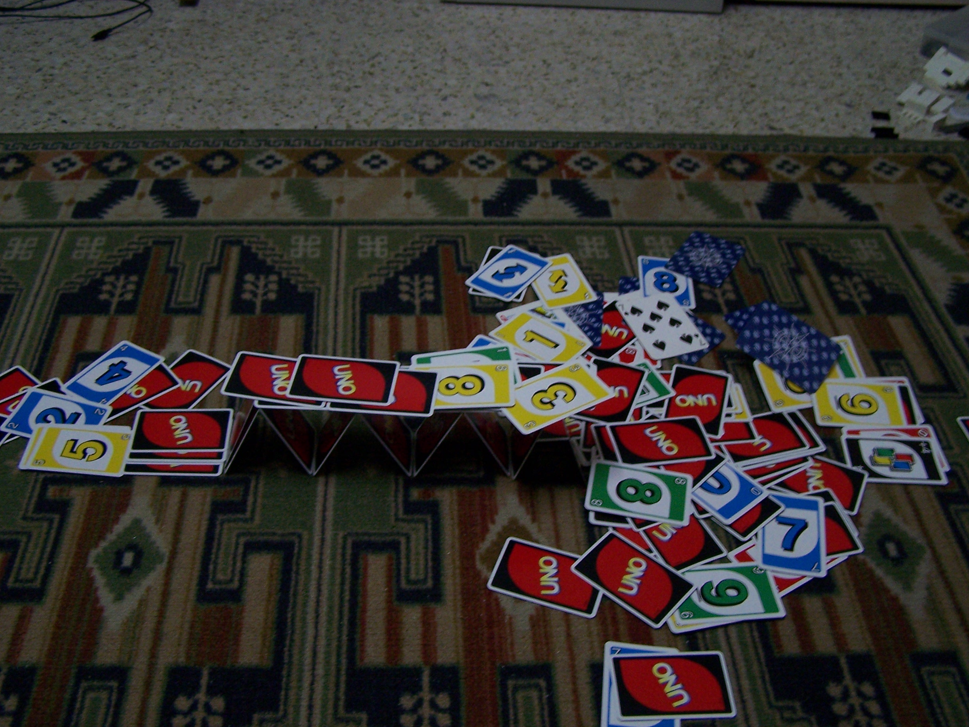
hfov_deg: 46.8
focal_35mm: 40
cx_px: 500
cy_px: 365
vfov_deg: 36.0
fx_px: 1120
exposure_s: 1/8
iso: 140
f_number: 2.8
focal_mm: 6.3
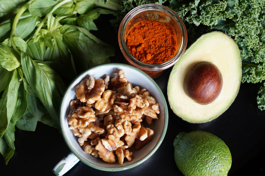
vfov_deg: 18.2
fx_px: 552
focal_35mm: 75
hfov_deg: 27.0
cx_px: 132
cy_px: 88
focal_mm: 50
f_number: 4
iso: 400
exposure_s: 1/80
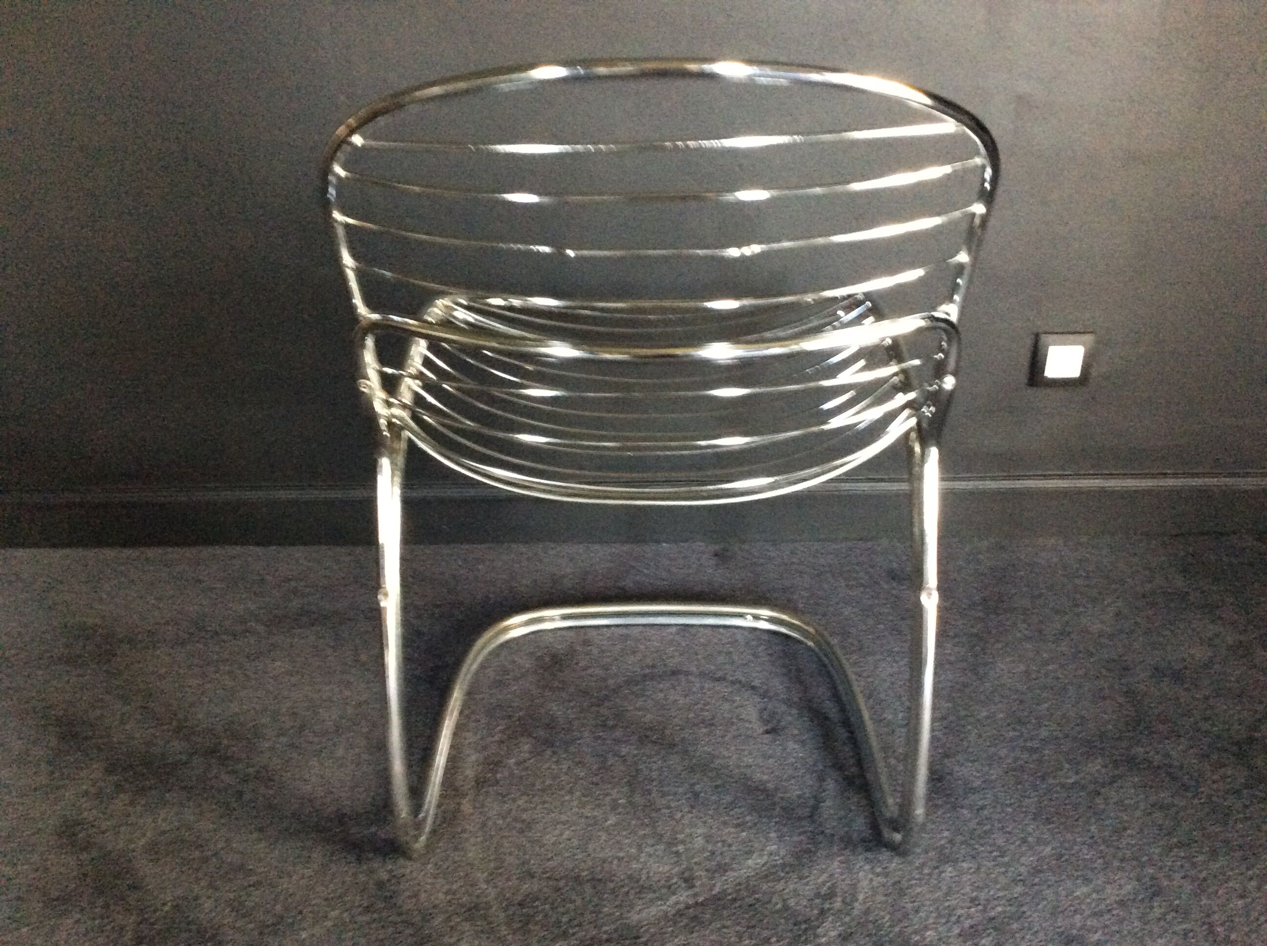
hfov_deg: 56.9
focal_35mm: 32
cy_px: 473
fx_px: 1170
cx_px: 634
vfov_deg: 44.1
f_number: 2.4
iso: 400
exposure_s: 1/17
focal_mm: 3.3
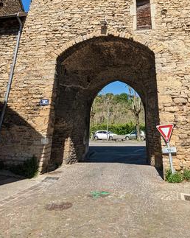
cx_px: 114
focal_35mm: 29
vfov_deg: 53.3
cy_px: 26
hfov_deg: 49.6
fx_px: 204
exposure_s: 1/1274
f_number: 2.2
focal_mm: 2.35
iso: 45
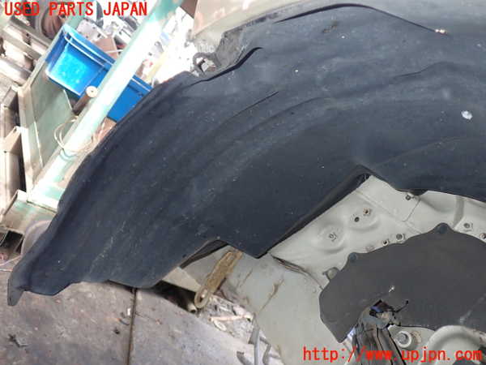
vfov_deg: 46.8
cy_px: 182
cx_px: 243
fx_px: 421
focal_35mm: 30
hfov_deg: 60.0
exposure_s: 1/30
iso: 200
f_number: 6.3
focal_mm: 5.4
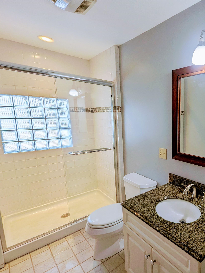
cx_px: 182
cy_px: 142
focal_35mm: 18
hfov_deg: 61.2
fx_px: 142
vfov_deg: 87.7
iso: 56
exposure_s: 1/120
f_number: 2.2
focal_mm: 1.95
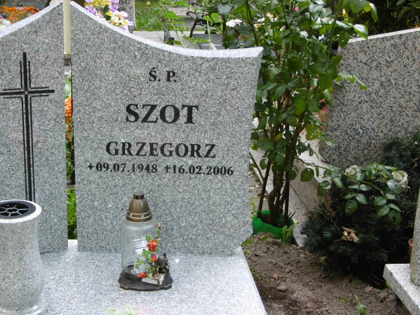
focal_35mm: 60
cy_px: 175
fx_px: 728
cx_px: 150
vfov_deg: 24.4
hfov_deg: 32.0
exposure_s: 1/60
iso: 160
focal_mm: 7.7
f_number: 3.8
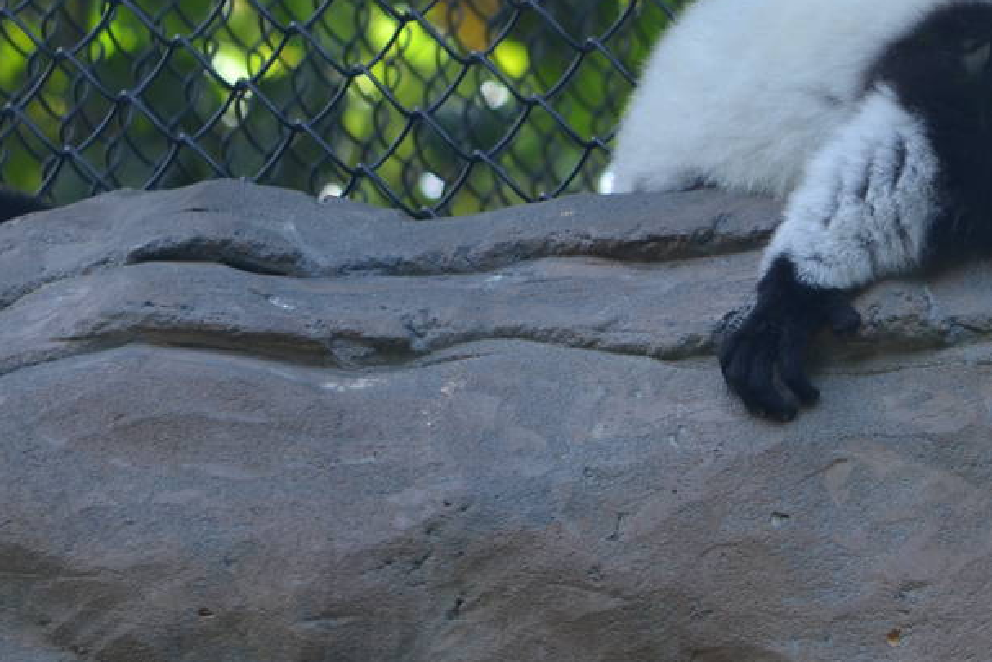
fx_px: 11961
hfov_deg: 4.7
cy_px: 245
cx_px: 677
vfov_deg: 3.2
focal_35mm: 434
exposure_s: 1/160
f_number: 6.3
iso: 200
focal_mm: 110
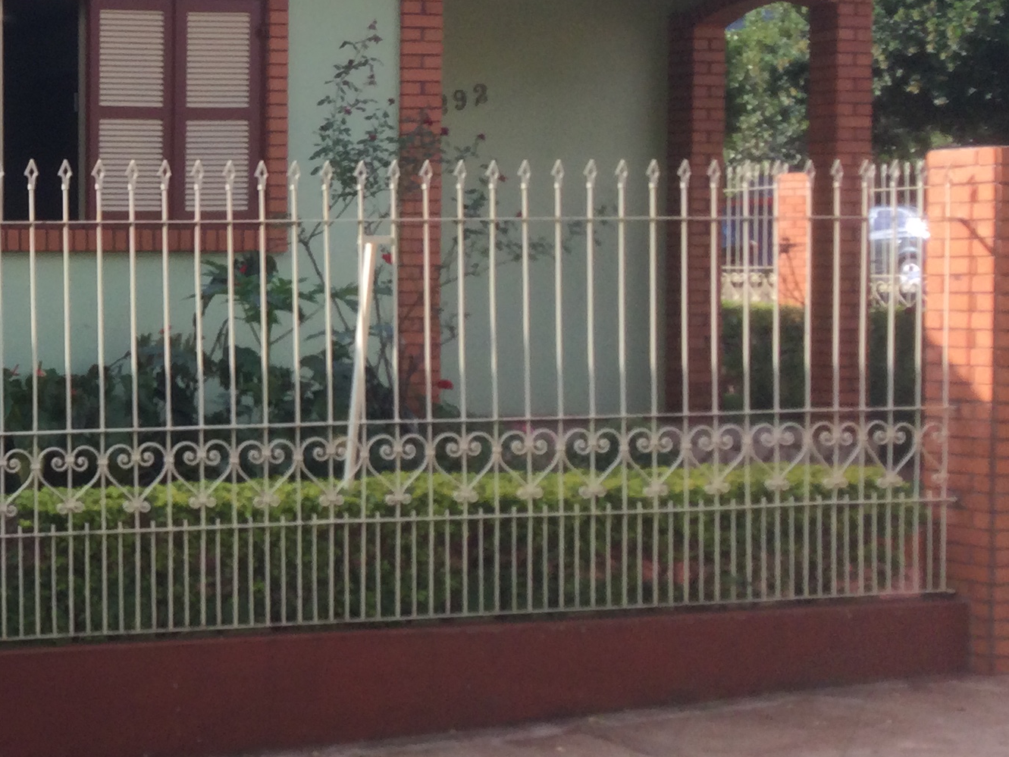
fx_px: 2216
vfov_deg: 19.4
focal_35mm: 76
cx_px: -173
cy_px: 338
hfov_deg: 23.6
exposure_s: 1/403
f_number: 2.4
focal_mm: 3.3
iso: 25
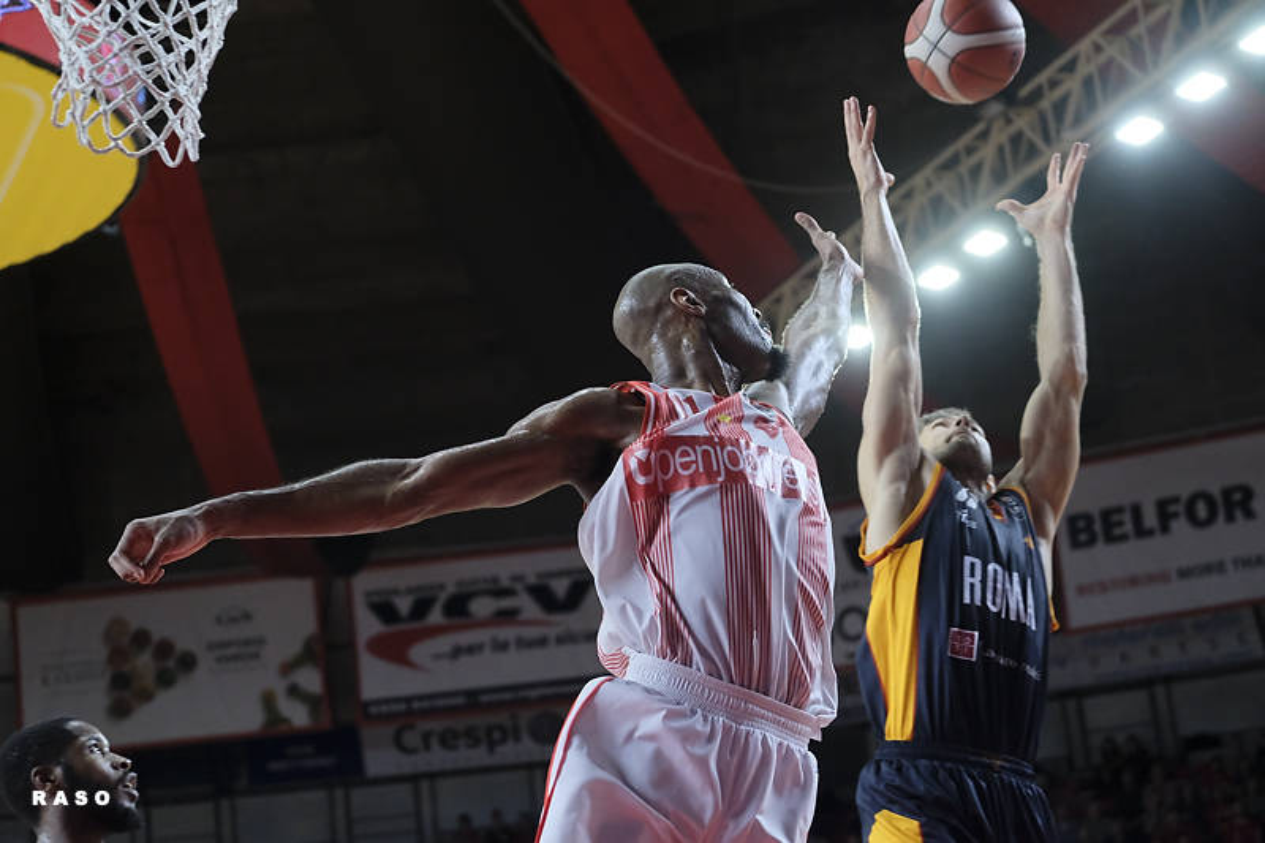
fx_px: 2635
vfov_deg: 18.2
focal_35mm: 75
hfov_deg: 27.0
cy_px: 422
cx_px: 632
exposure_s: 1/800
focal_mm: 50
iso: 5000
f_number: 2.8
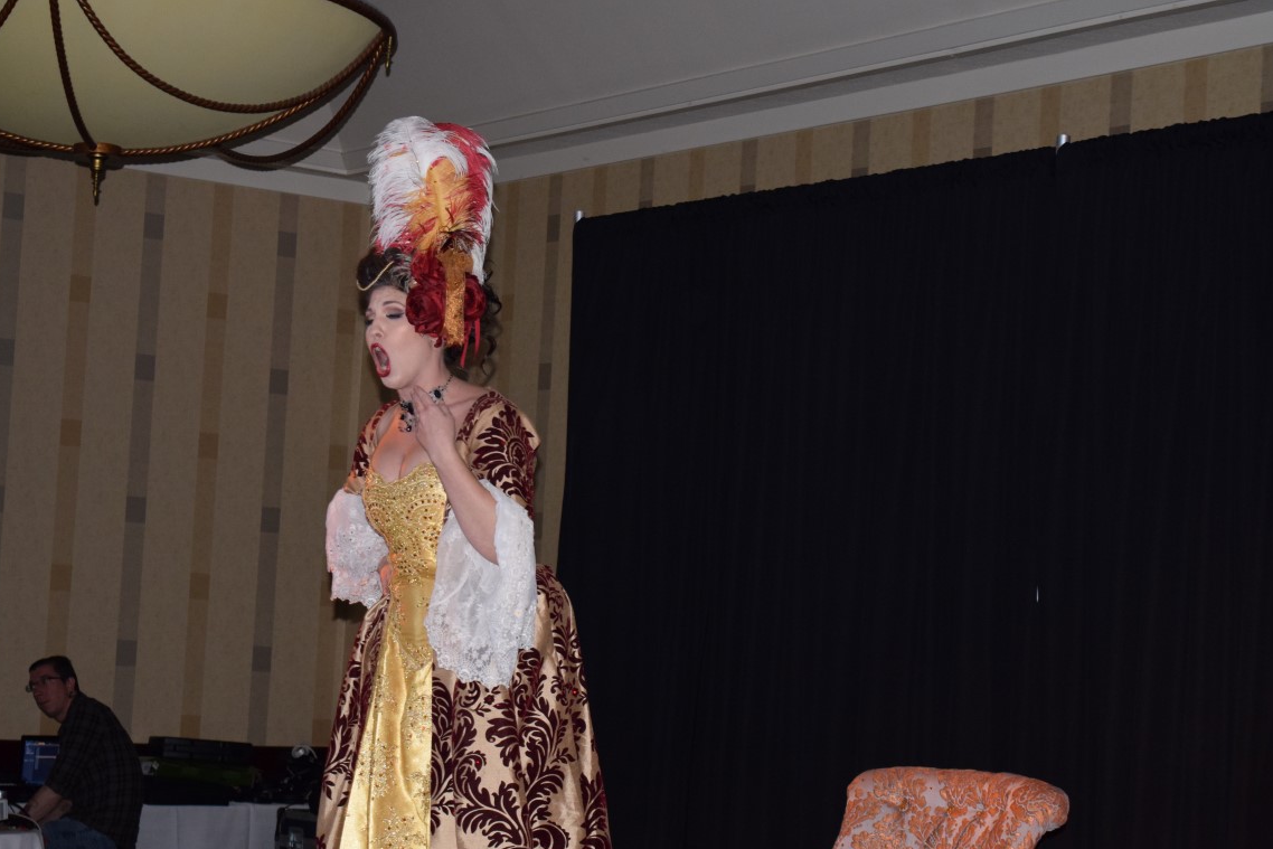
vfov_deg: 16.4
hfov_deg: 24.3
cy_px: 428
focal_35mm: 84
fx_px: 2953
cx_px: 634
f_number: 5.6
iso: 1600
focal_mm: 55
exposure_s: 1/60
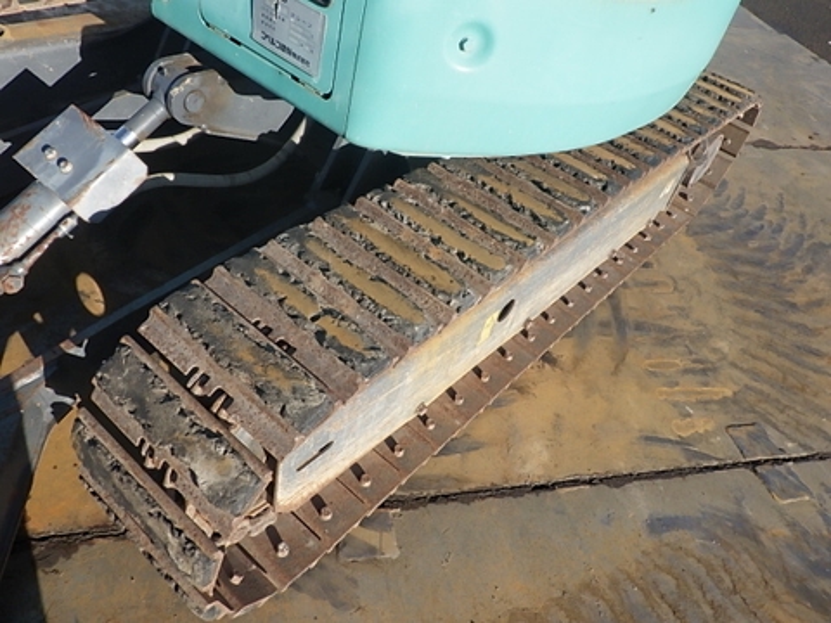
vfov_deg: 49.7
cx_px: 416
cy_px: 312
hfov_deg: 63.4
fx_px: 672
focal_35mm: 28
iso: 250
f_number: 4.2
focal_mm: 5
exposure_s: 1/1000
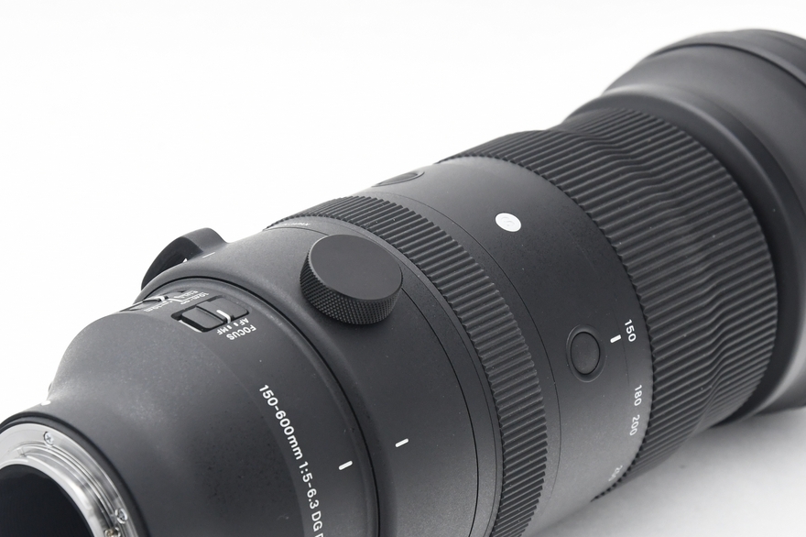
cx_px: 458
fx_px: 2976
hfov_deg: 15.4
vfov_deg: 10.3
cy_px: 357
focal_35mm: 133
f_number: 6.3
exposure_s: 1/160
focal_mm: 52
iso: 1250
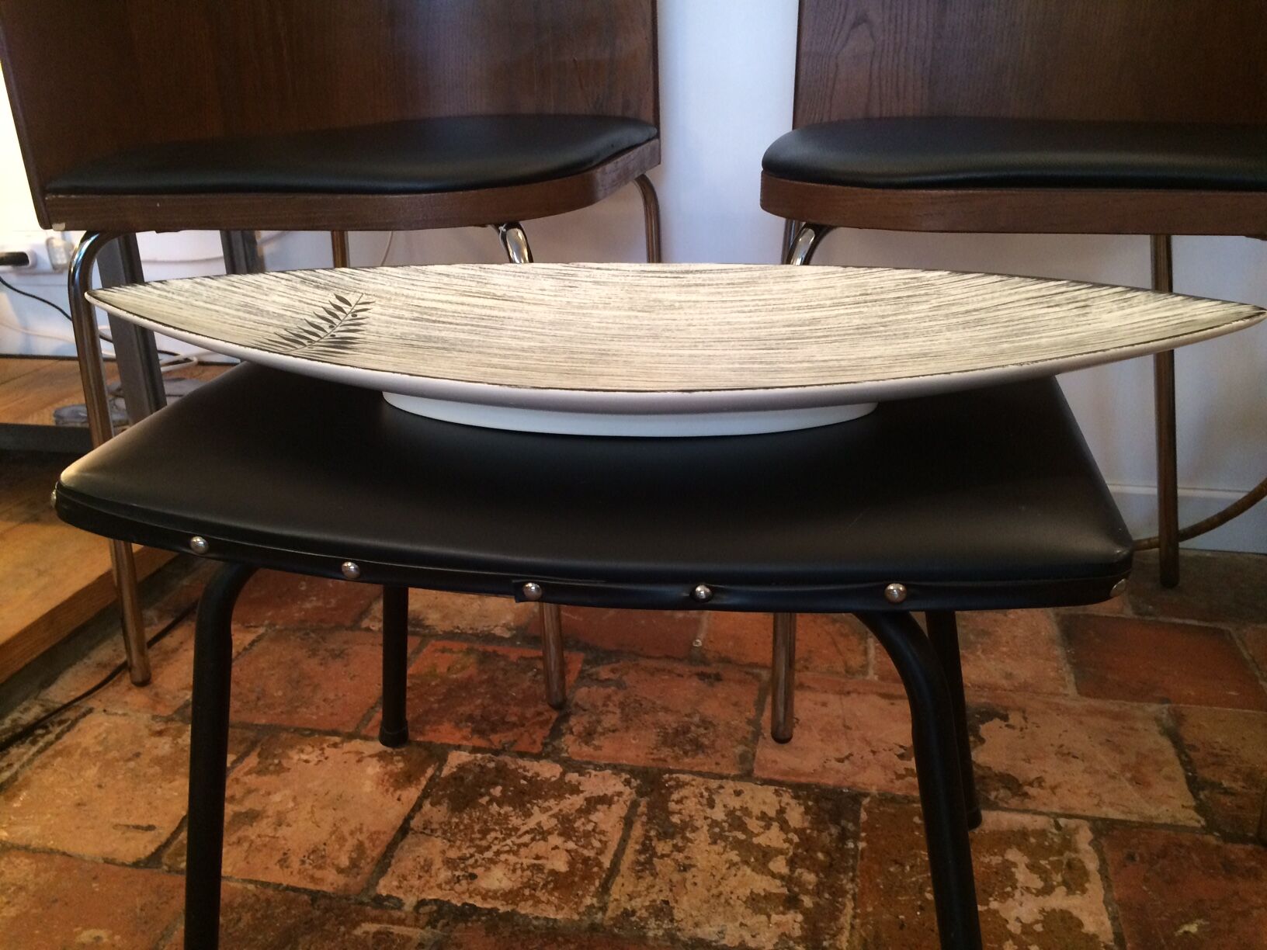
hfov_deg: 61.7
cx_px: 634
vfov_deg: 48.2
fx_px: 1061
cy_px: 475
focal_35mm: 29
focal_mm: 4.15
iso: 200
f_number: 2.2
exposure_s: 1/33
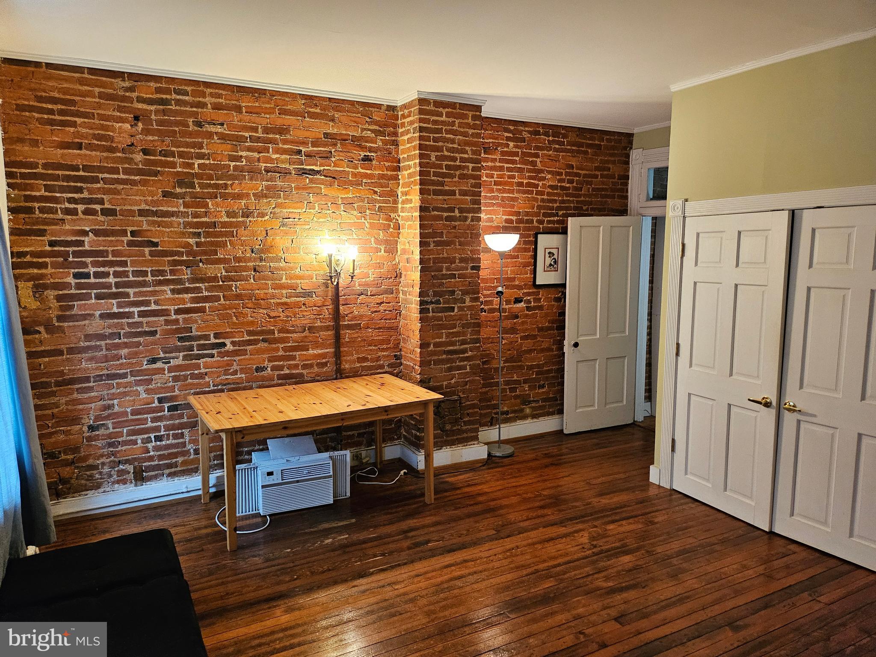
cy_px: 328
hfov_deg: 71.6
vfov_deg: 56.8
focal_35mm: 24
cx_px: 438
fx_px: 607
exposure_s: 1/120
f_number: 1.8
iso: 800
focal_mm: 5
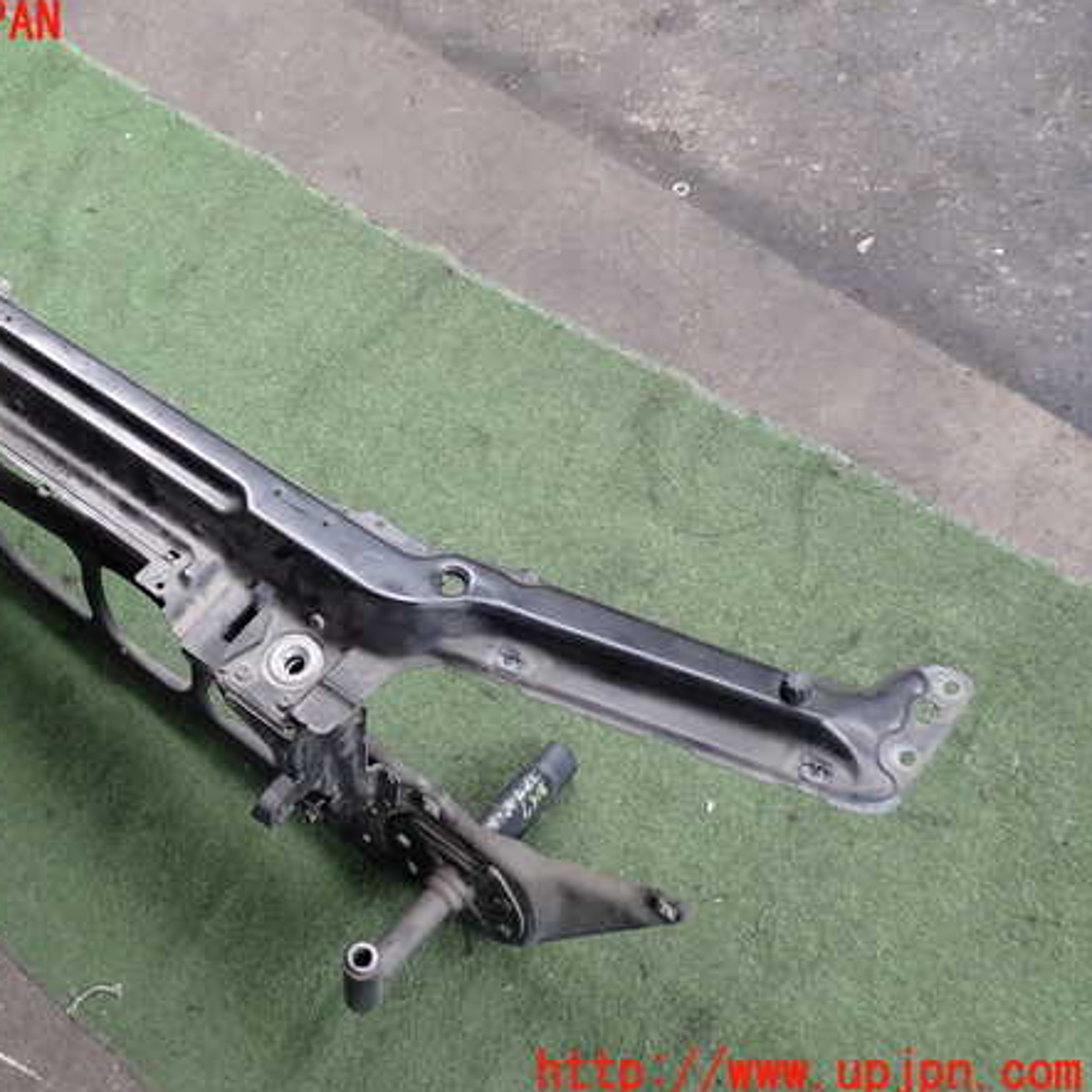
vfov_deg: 46.0
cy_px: 548
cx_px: 353
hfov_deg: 45.3
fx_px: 1285
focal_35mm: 36
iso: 160
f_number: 2.3
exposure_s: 1/125
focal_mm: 5.4
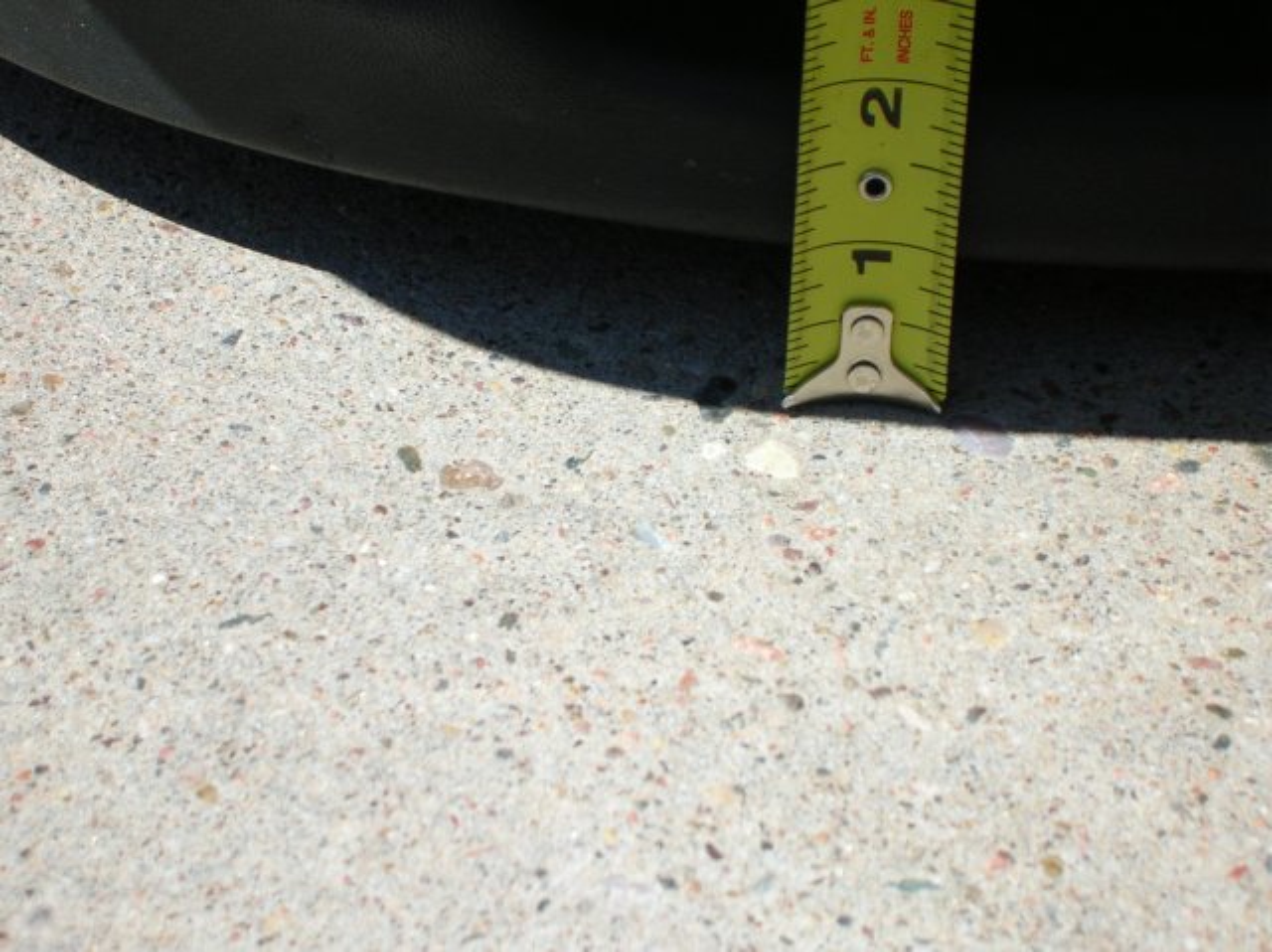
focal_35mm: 105
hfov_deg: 18.7
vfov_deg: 14.1
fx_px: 3855
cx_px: 636
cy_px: 476
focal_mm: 17.4
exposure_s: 1/361
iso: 50
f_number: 4.9
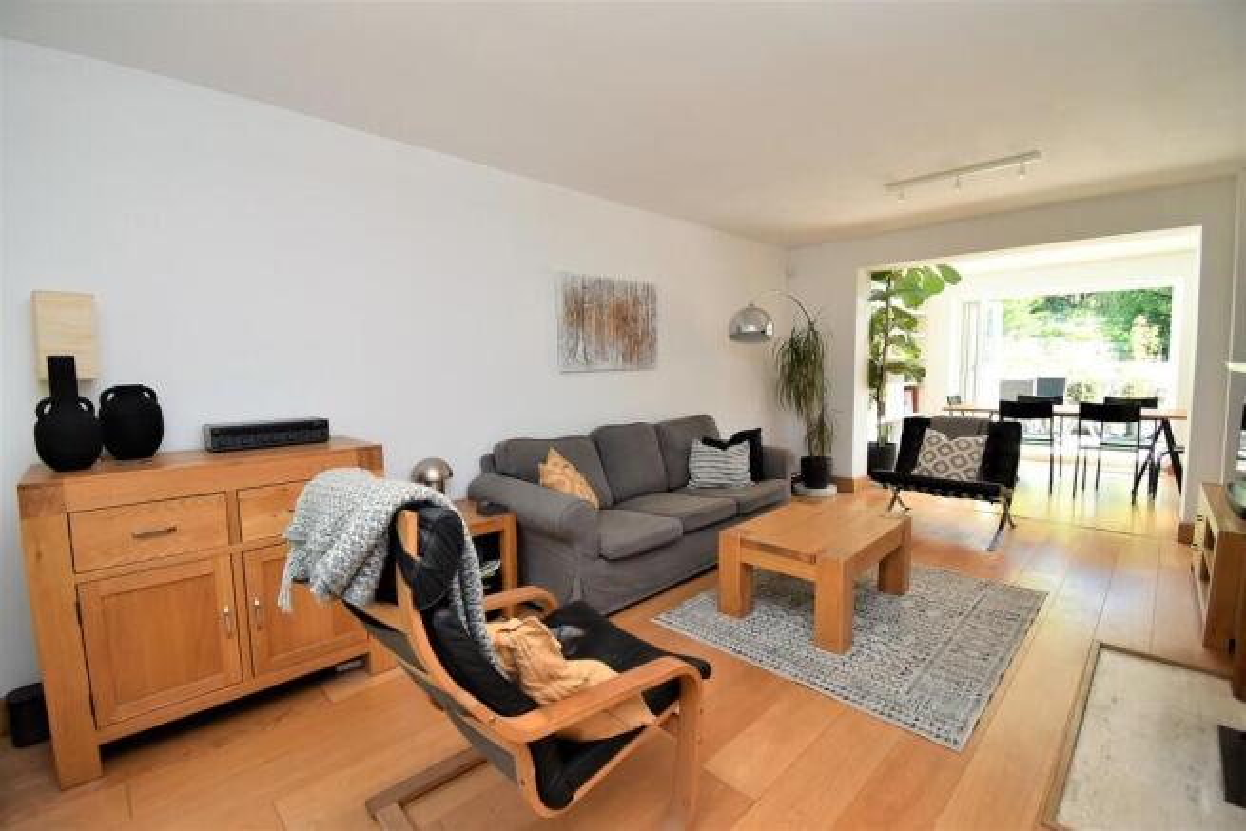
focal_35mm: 15
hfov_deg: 100.4
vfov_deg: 77.4
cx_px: 623
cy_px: 416
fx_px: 519
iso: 640
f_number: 5.6
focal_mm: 10
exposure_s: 1/125
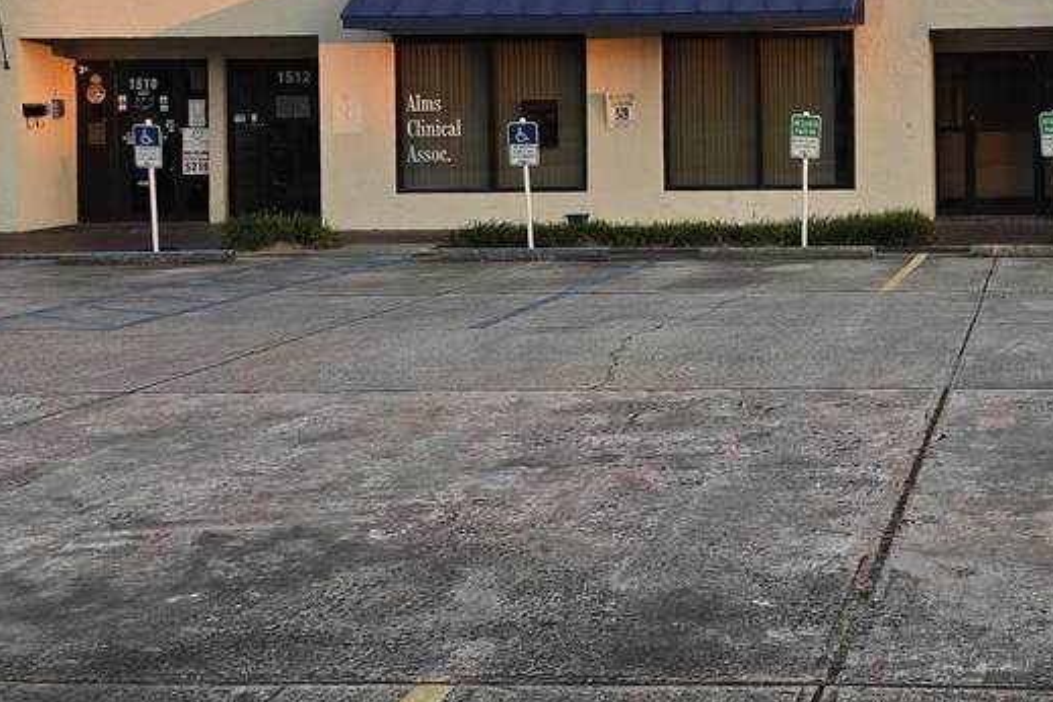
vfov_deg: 22.6
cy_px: 103
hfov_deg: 32.1
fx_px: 1726
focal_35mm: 59
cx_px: 968
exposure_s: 1/180
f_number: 1.7
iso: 32
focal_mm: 6.3
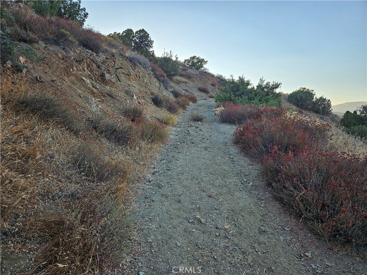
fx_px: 244
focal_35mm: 23
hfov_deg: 73.9
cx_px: 184
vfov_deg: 58.9
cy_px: 138
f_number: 1.8
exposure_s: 1/251
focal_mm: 5.4
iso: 25
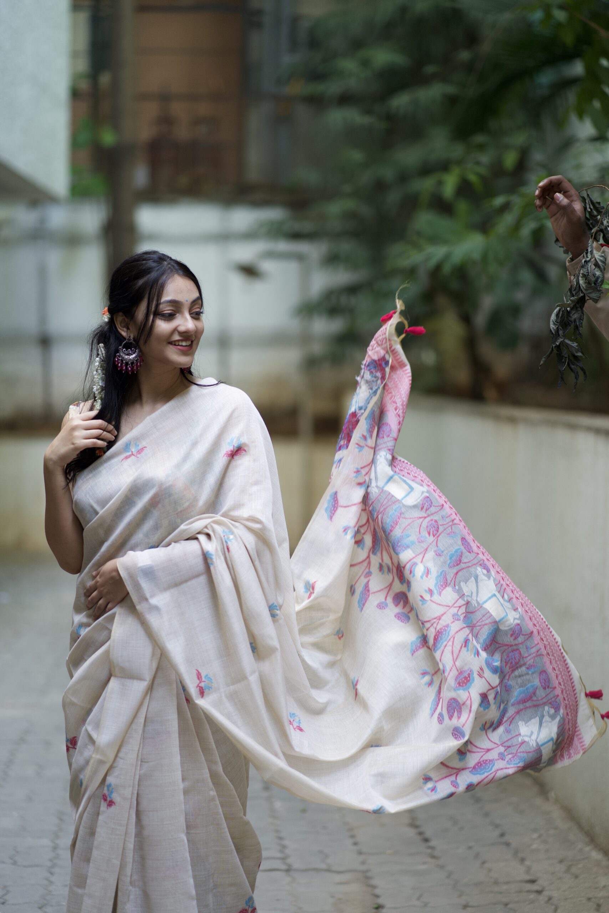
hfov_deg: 16.1
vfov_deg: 23.9
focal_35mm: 85
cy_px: 456
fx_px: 2156
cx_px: 304
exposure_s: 1/500
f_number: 1.8
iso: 640
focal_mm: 85
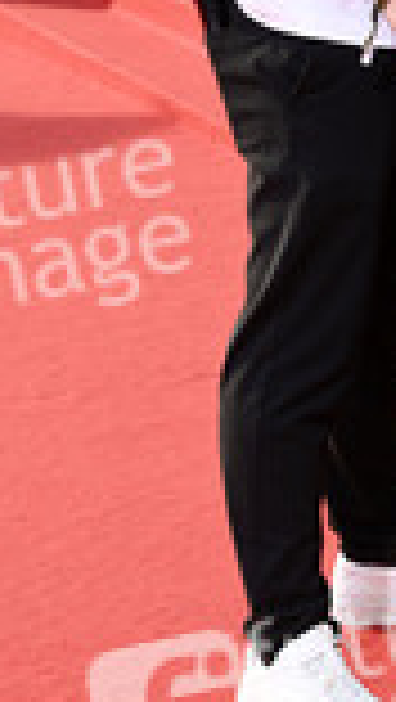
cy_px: 22
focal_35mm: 150
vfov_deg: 14.1
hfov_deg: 8.0
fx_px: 2794
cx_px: 450
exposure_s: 1/200
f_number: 7.1
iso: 250
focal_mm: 56
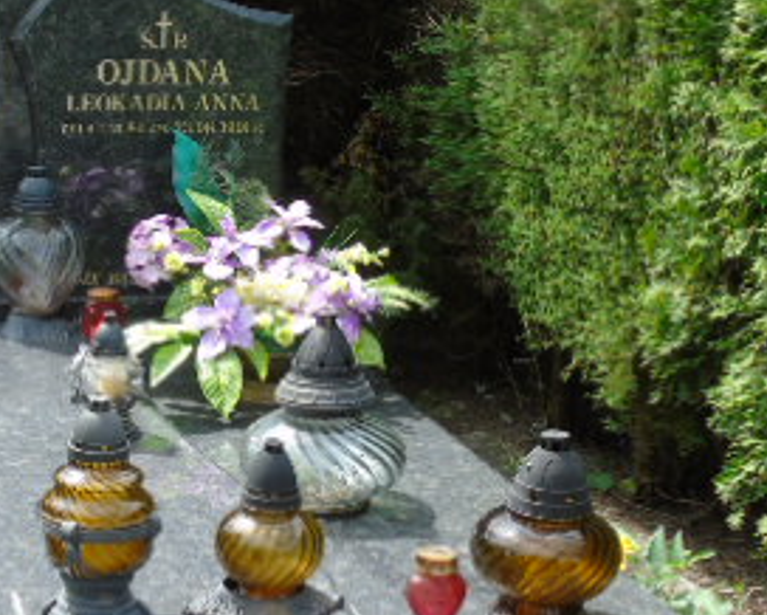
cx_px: 203
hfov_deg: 24.2
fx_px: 1772
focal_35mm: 78
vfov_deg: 19.6
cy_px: 443
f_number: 3.8
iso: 80
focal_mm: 6.1
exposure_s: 1/250
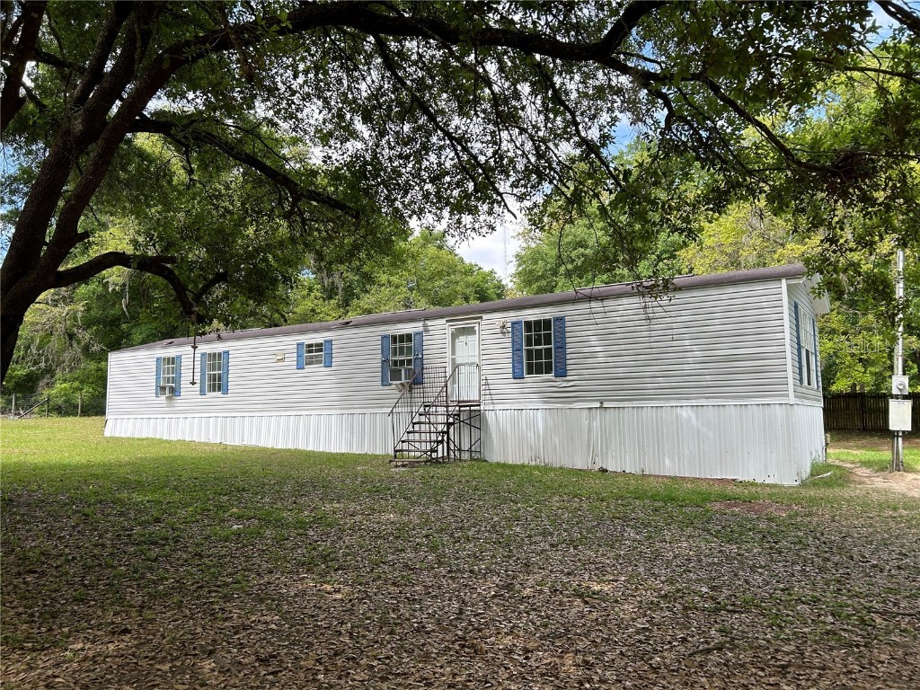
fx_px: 691
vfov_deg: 53.1
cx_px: 460
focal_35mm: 26
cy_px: 345
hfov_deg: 67.3
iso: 50
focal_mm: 5.7
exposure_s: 1/1196
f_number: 1.5
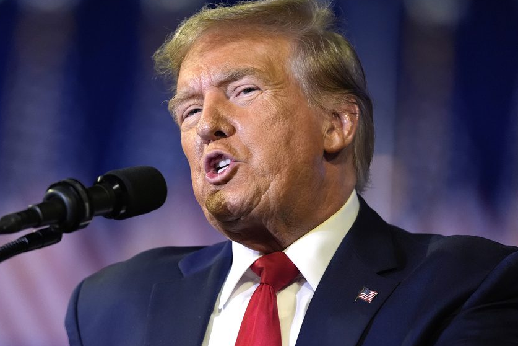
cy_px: 163
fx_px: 5280
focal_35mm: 367
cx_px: 229
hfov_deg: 5.6
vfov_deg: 3.7
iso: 4000
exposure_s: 1/800
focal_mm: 300
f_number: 3.2
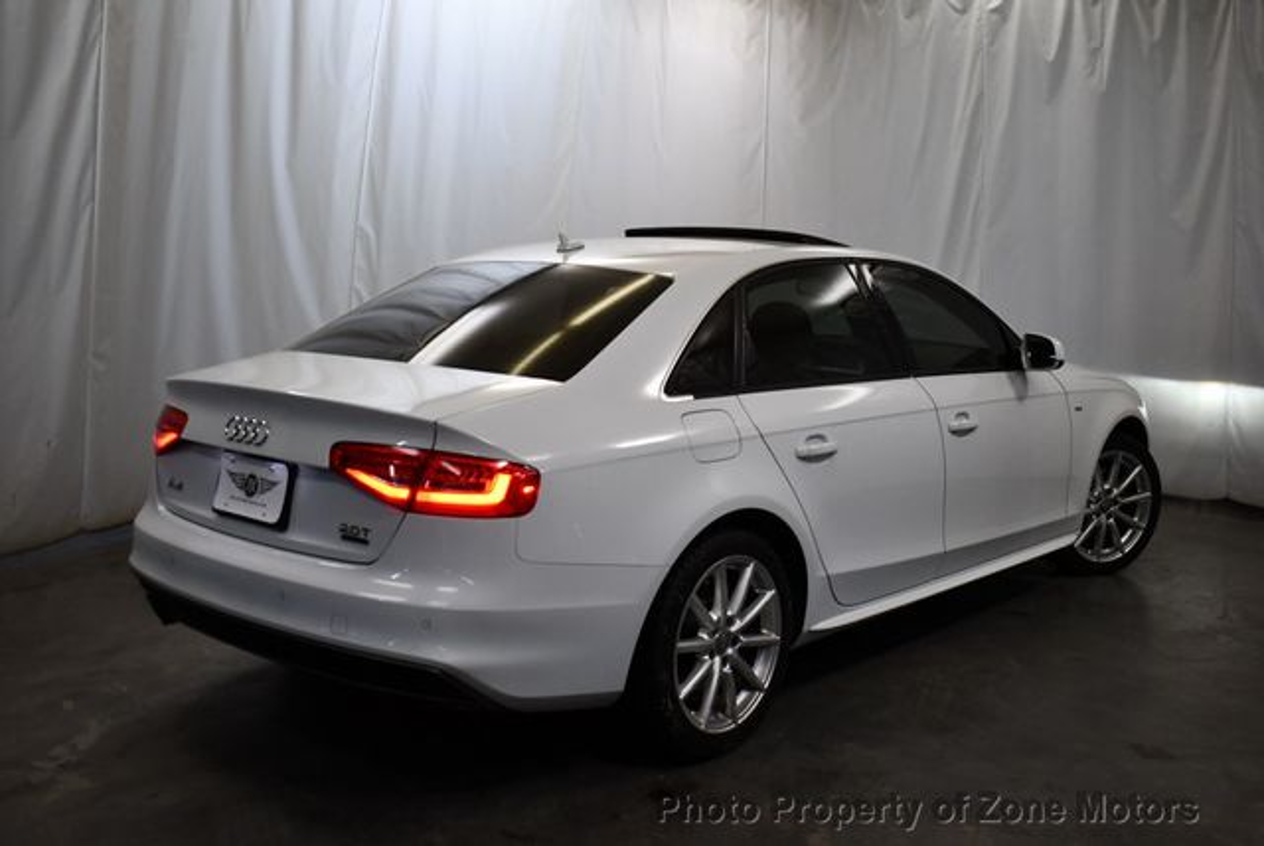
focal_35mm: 40
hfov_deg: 48.4
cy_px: 423
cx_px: 632
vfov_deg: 33.5
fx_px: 1406
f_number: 3.5
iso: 640
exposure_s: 1/250
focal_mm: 20
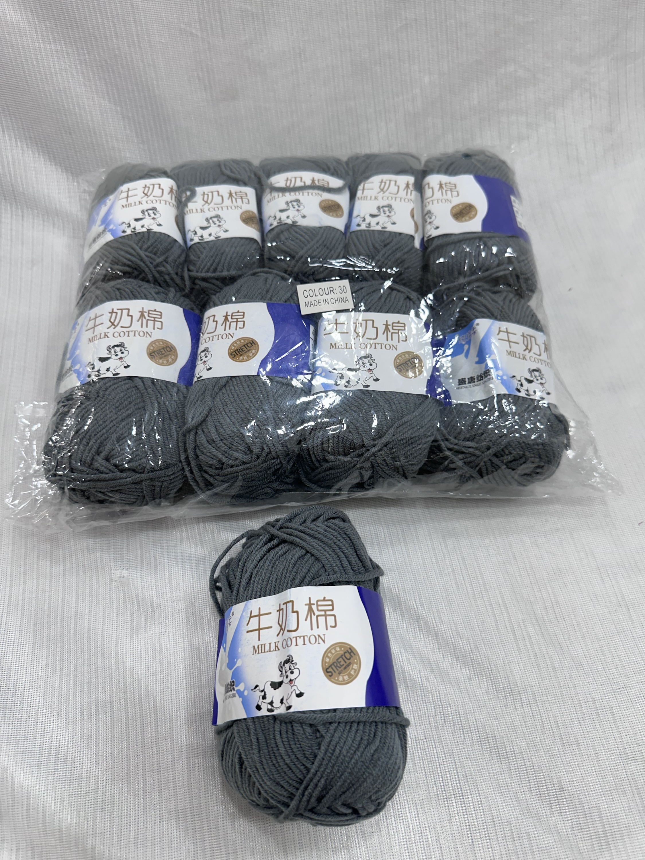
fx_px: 596
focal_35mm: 24
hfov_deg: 56.8
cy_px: 430
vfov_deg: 71.6
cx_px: 322
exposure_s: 1/100
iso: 100
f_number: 1.78
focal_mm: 6.86
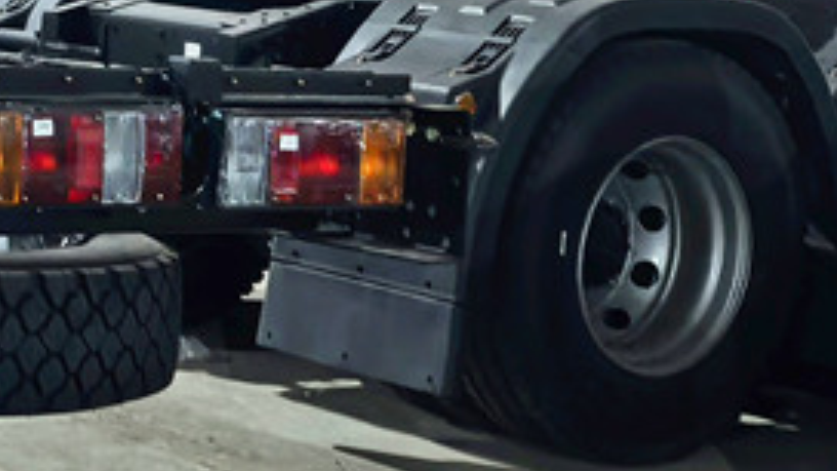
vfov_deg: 9.6
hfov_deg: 16.0
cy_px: -9
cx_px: -332
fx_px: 2774
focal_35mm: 125
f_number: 1.4
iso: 250
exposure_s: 1/50
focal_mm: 5.75
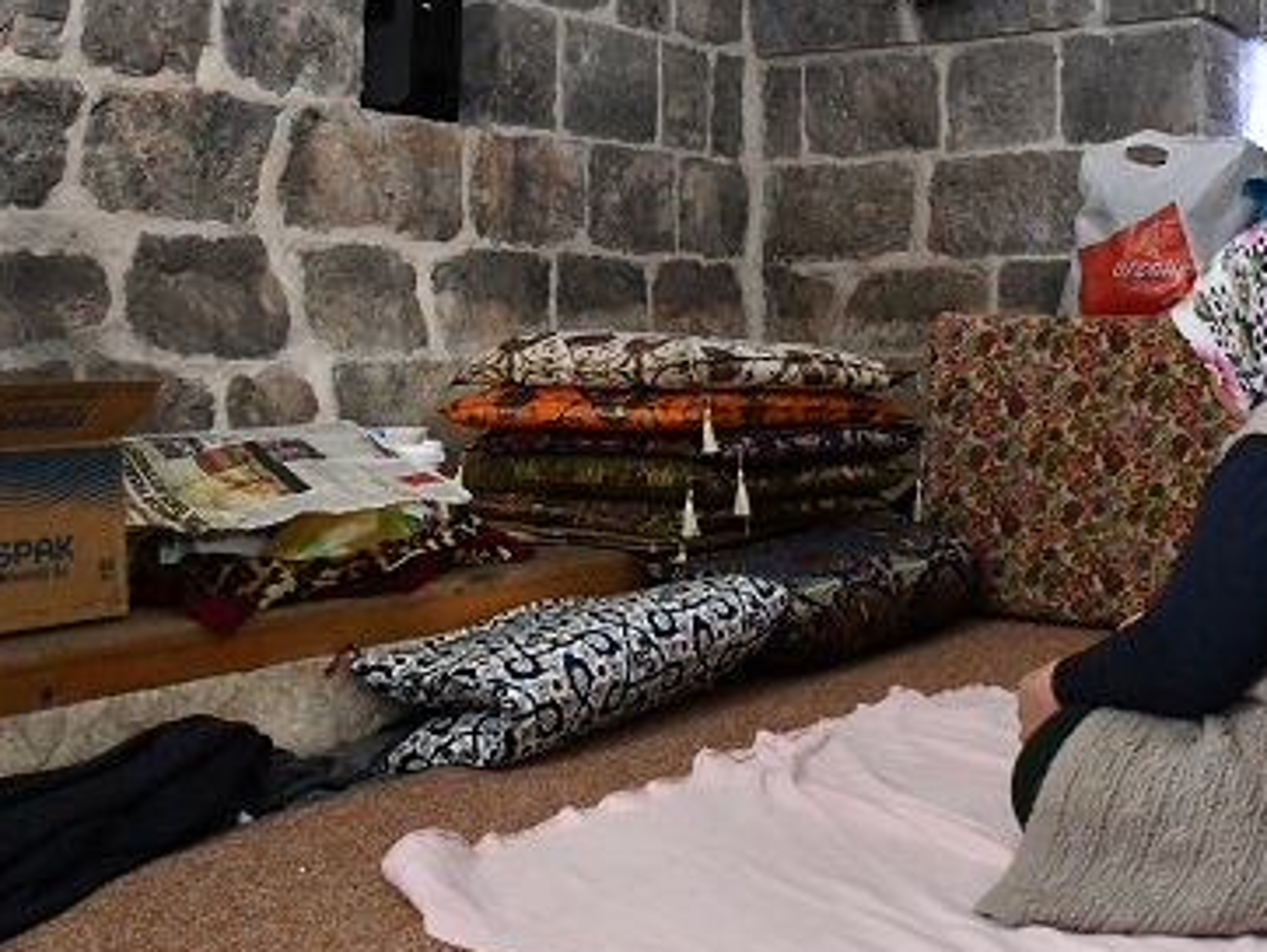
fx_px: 1575
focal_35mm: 43
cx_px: 900
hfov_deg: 42.9
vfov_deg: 33.4
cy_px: 346
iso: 11400
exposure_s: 1/60
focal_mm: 18
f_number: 3.5
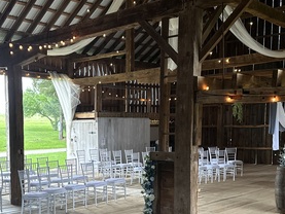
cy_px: 168
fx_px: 428
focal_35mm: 52
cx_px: 87
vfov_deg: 27.6
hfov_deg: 36.3
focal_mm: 6.86
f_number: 1.78
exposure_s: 1/120
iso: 200
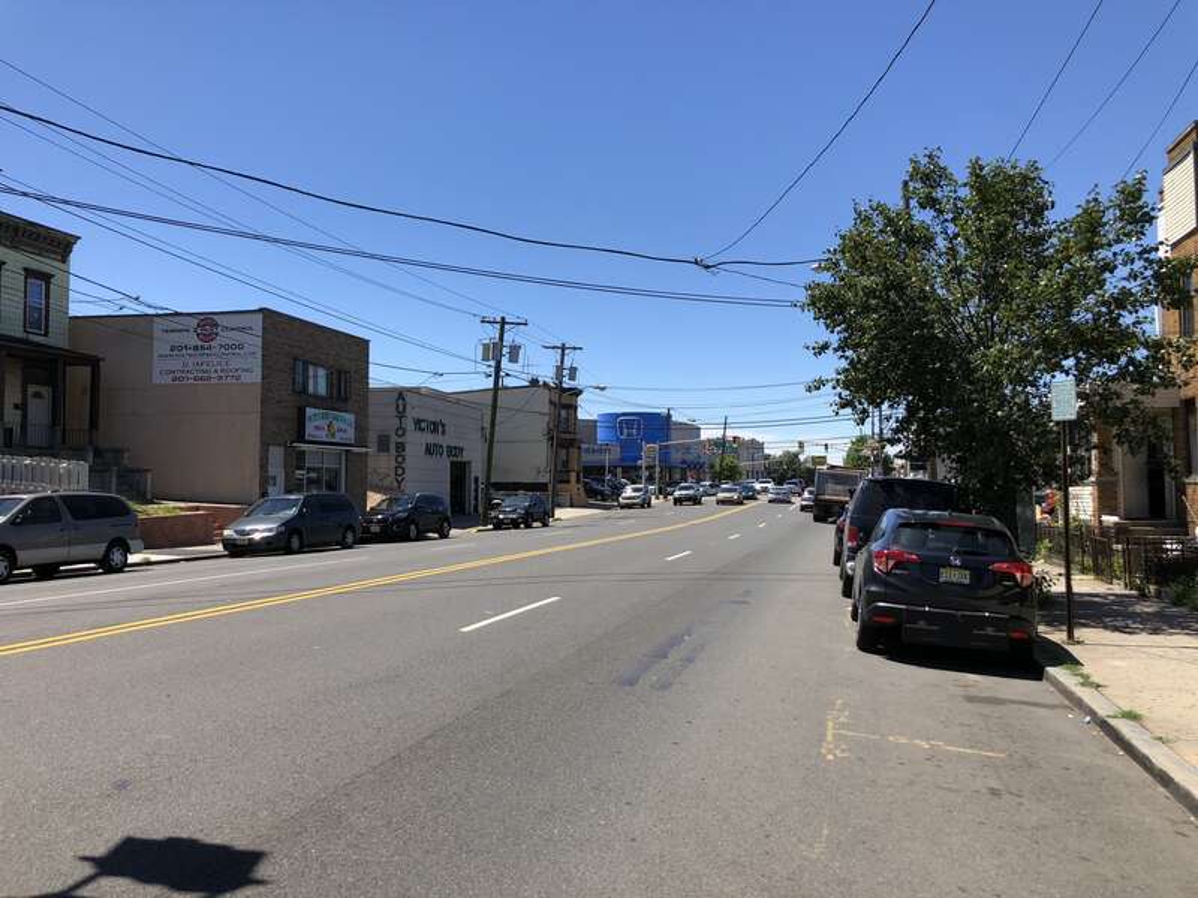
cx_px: 599
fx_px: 969
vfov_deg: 49.7
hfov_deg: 63.4
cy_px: 449
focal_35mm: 28
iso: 20
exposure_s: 1/1621
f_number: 1.8
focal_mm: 4
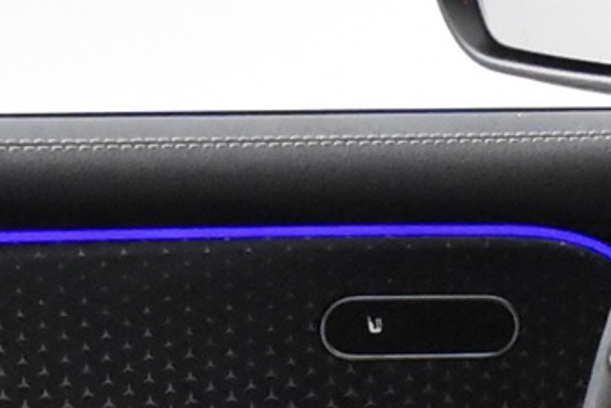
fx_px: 3771
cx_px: 1370
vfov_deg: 5.9
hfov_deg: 8.6
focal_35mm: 222
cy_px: 1052
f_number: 5.6
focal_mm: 20
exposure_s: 1/60
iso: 8000
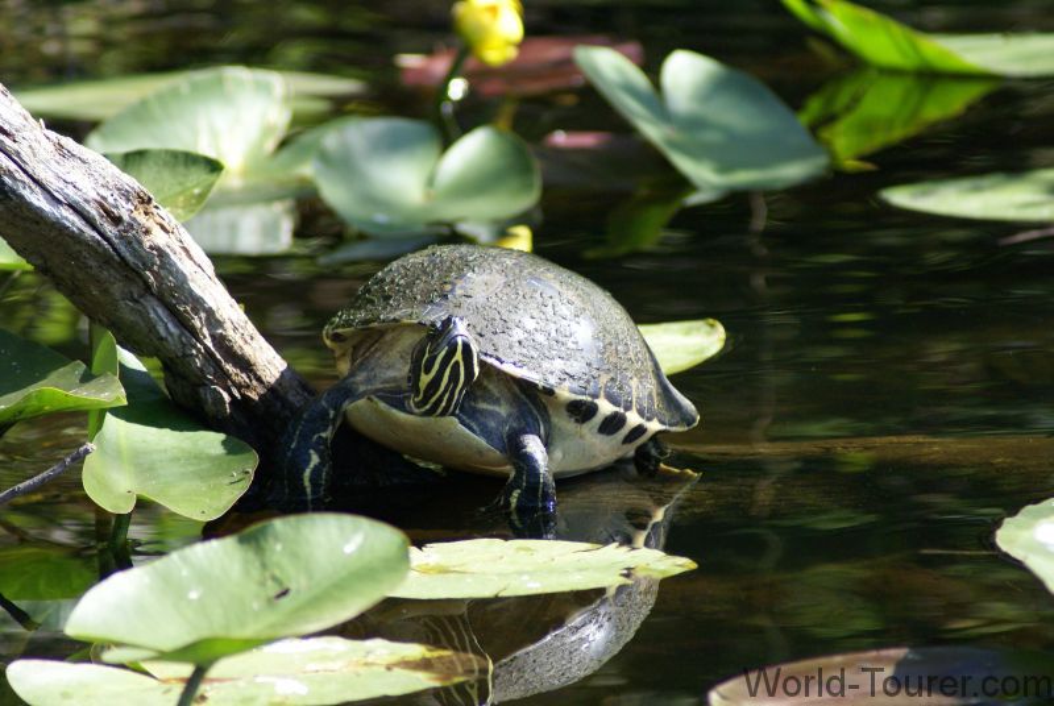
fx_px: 13194
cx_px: 527
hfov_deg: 4.6
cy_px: 353
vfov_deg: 3.1
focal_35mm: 450
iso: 400
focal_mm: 300
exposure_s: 1/500
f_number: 5.6
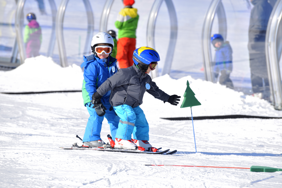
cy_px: 94
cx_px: 141
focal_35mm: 200
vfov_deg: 6.9
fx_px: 1567
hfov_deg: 10.3
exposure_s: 1/250
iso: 100
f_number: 8
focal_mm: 200
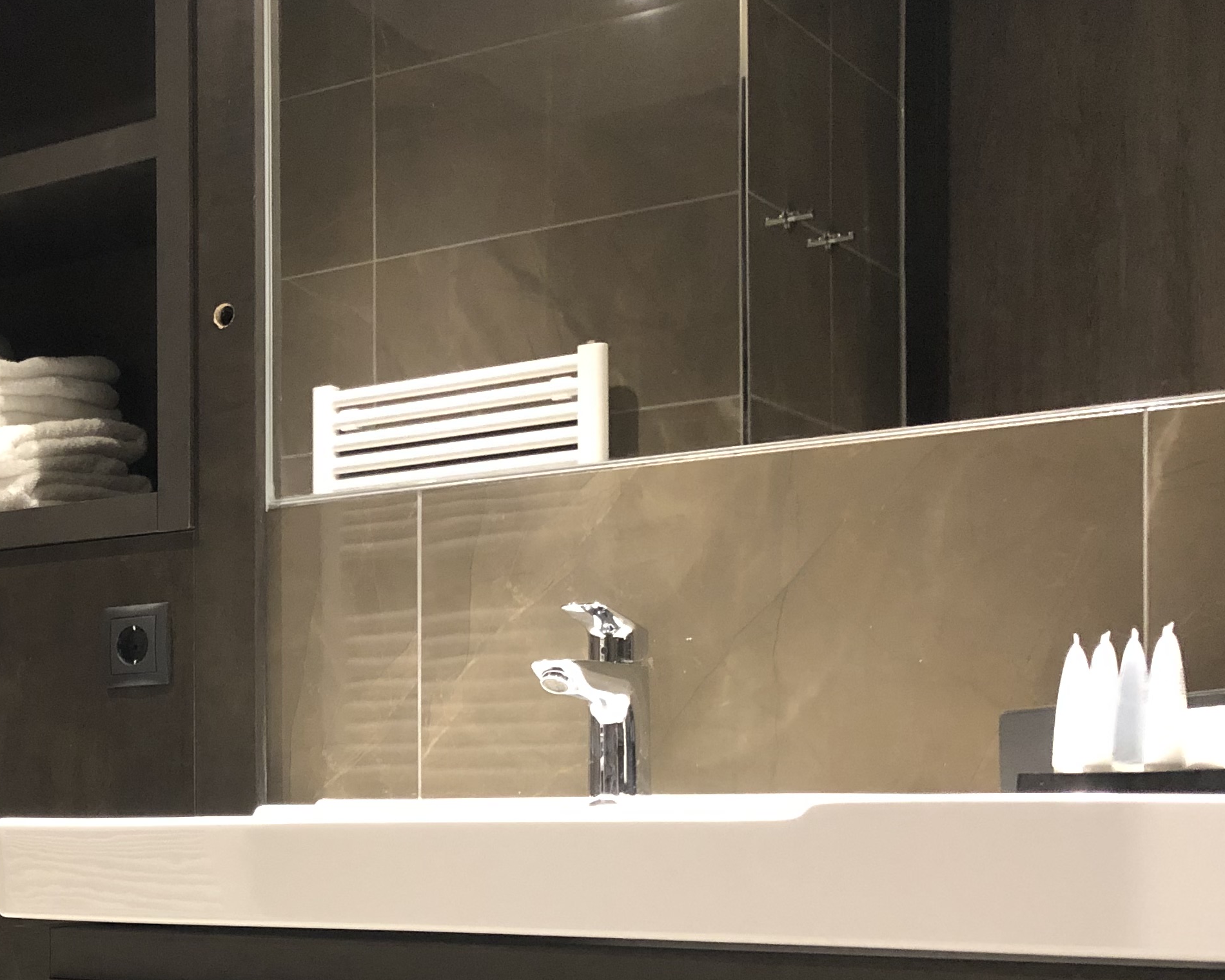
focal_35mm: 58
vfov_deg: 25.5
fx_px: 2103
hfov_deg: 30.5
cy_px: 855
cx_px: 44
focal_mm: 4
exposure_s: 1/6
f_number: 1.8
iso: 80
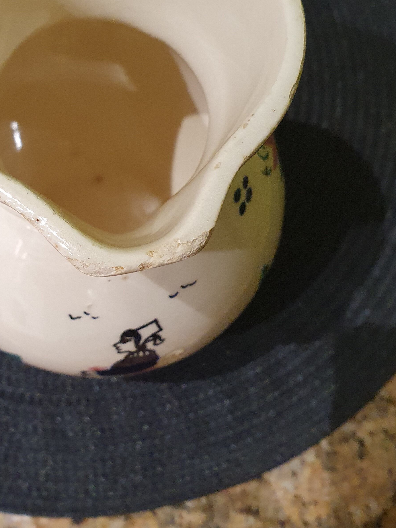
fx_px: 671
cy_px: 212
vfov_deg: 42.7
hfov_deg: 32.6
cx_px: 135
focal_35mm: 44
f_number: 2.4
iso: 400
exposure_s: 1/50
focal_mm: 4.32
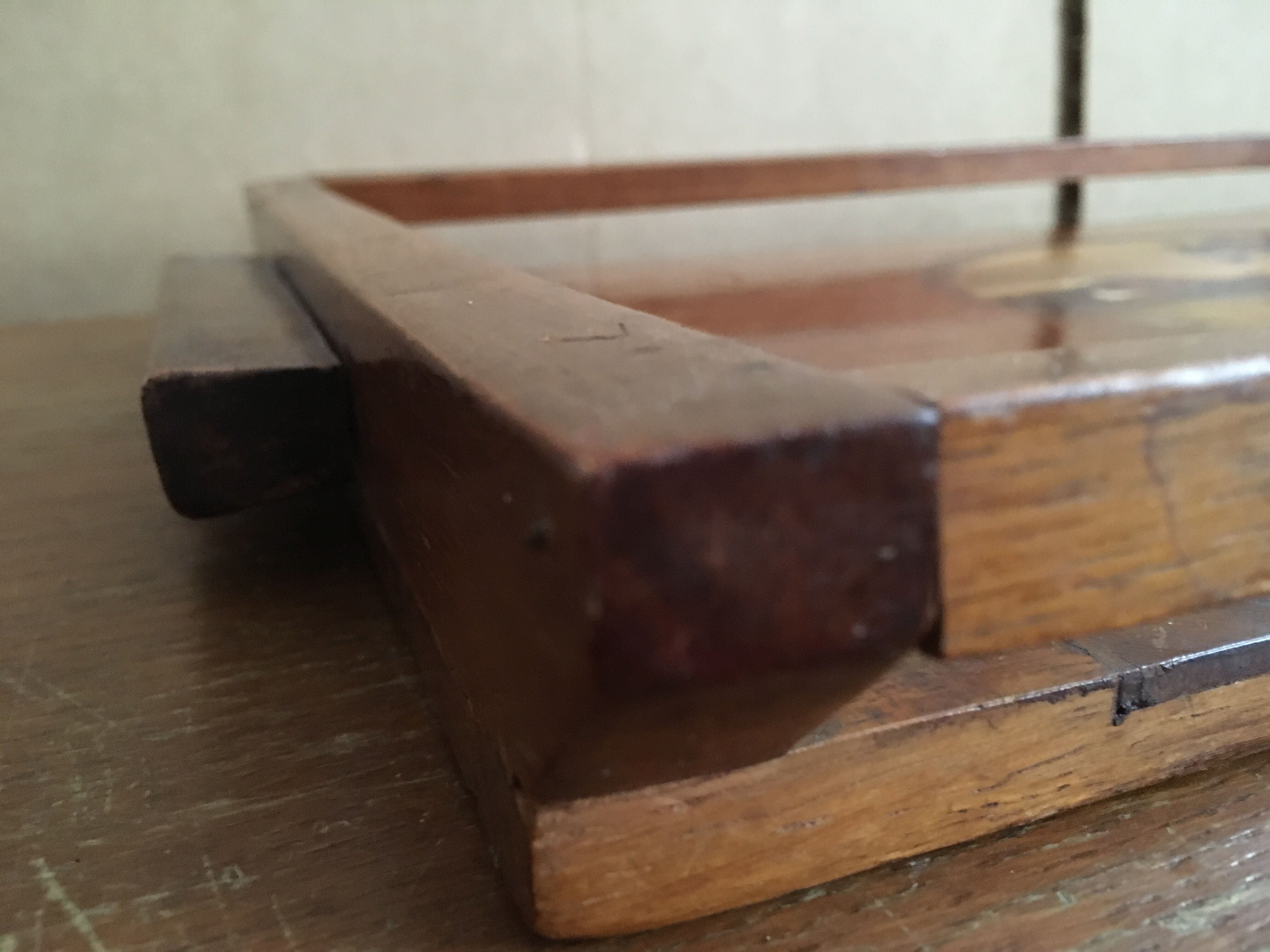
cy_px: 476
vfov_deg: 48.2
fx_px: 1064
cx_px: 635
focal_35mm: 29
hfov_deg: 61.7
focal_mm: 4.15
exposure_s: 1/17
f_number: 2.2
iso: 500
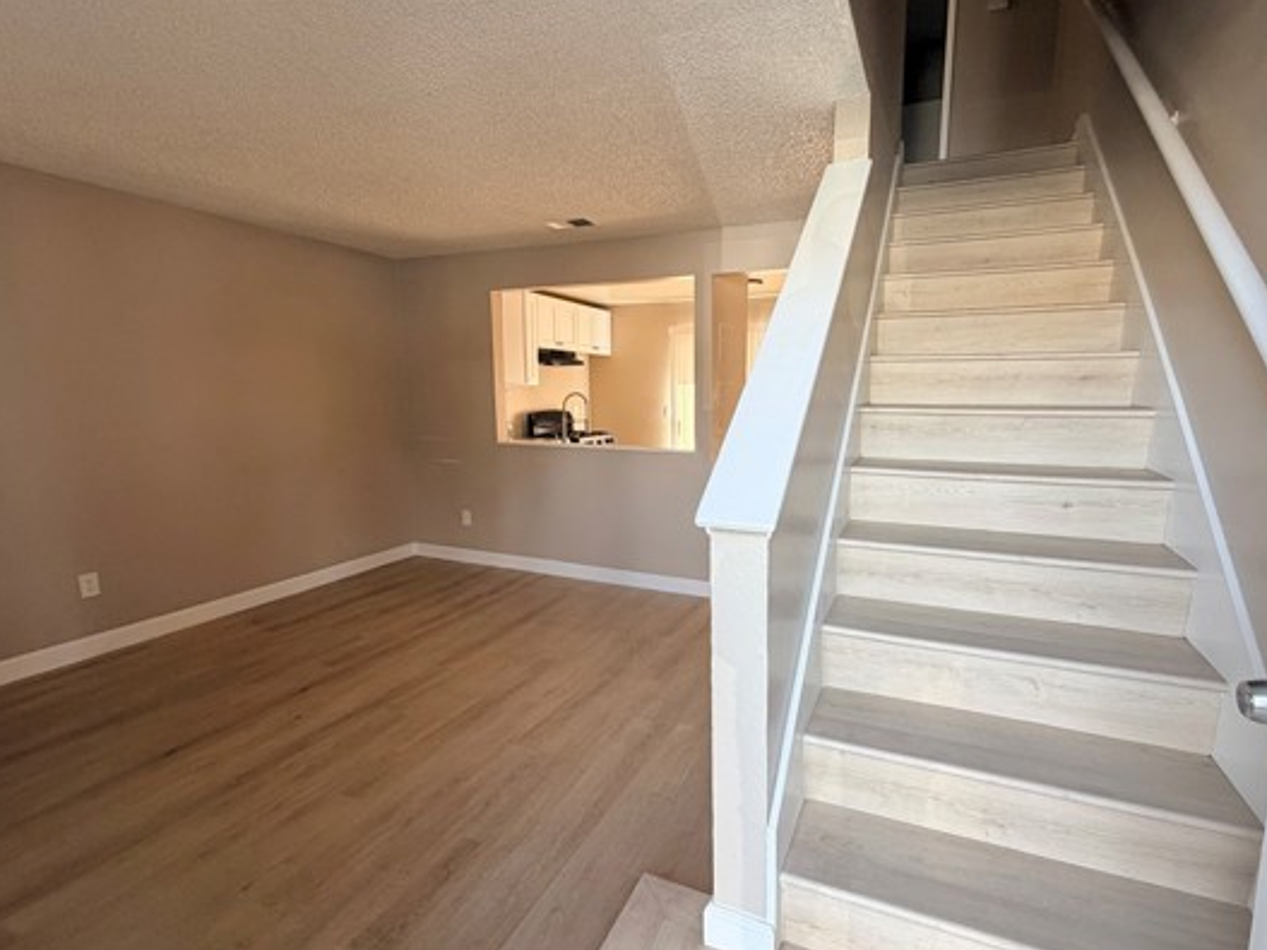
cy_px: 476
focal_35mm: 17
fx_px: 622
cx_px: 678
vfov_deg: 74.7
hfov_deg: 90.9
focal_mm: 2.22
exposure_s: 1/121
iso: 160
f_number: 2.2
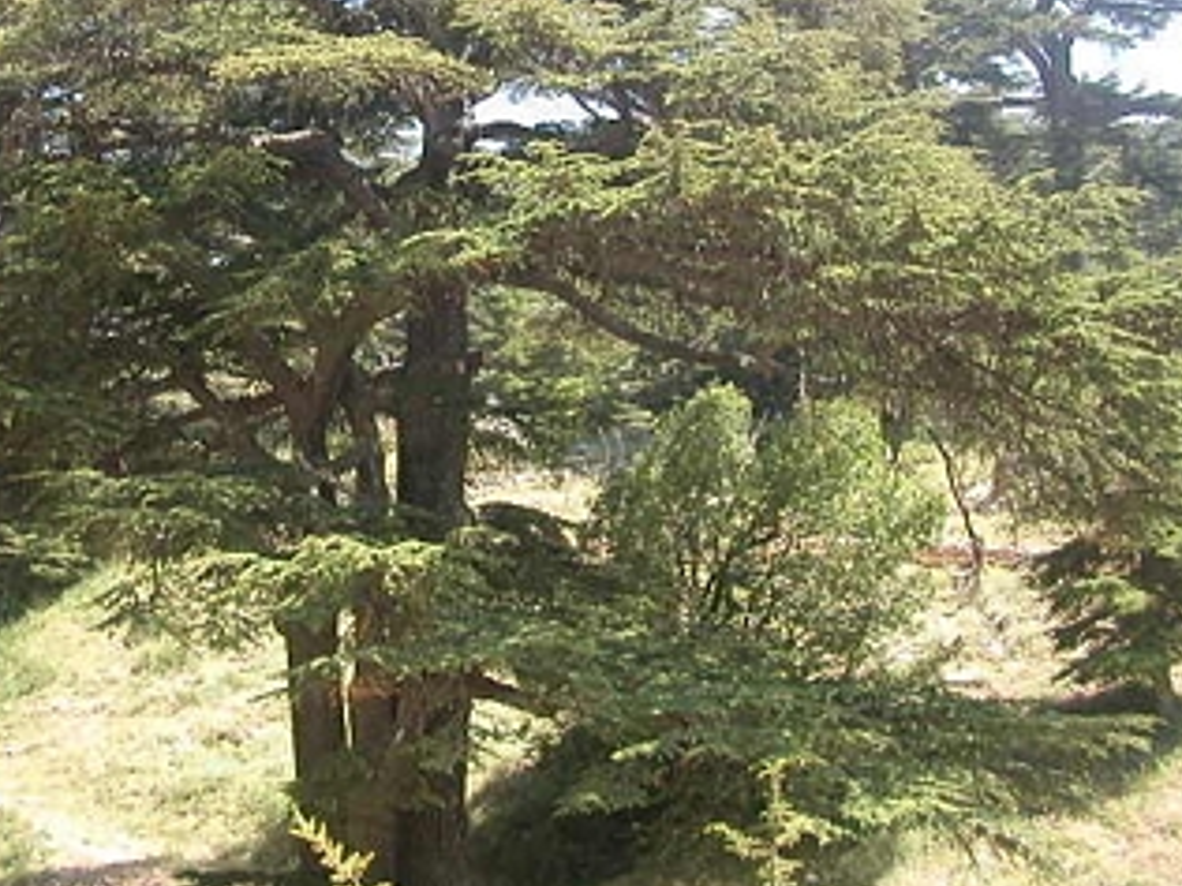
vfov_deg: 28.4
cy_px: 292
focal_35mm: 51
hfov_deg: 37.3
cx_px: 451
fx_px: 1741
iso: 100
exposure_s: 1/323
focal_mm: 5.6
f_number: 2.7
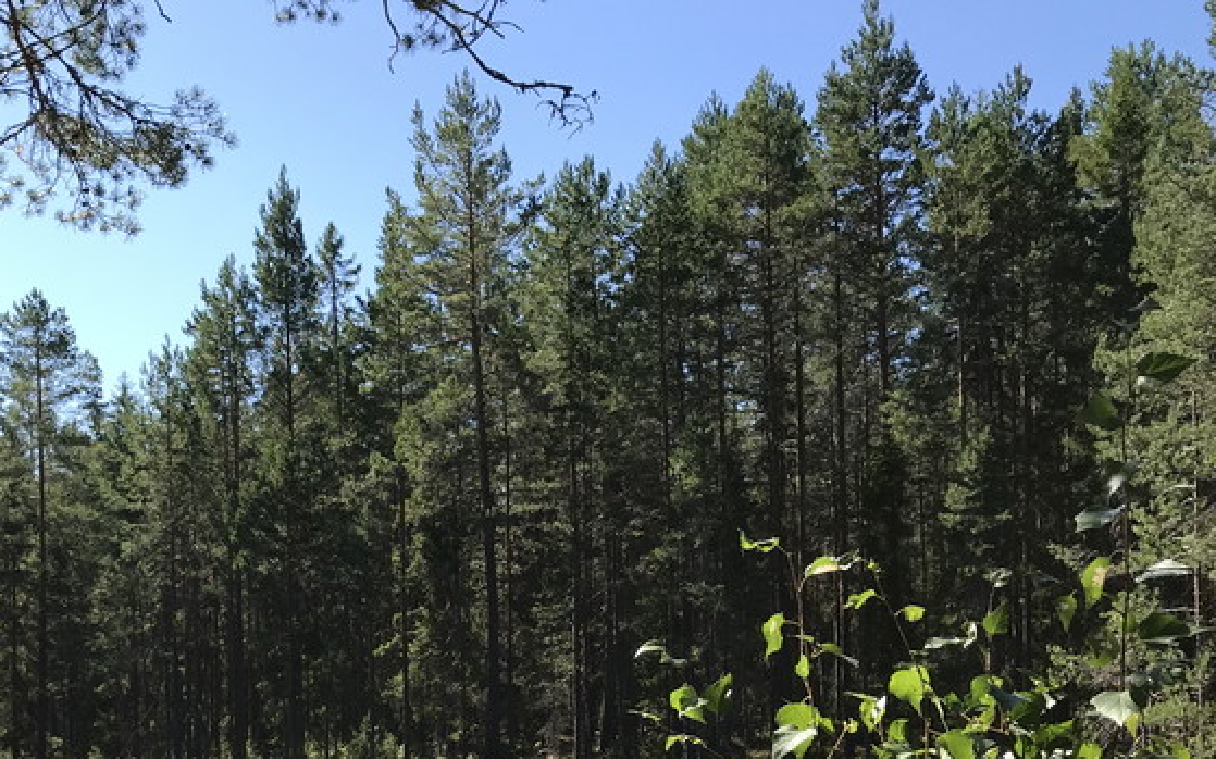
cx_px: 320
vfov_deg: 24.4
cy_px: 731
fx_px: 1690
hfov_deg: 38.7
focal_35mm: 51
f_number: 1.8
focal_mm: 3.99
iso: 20
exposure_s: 1/1126
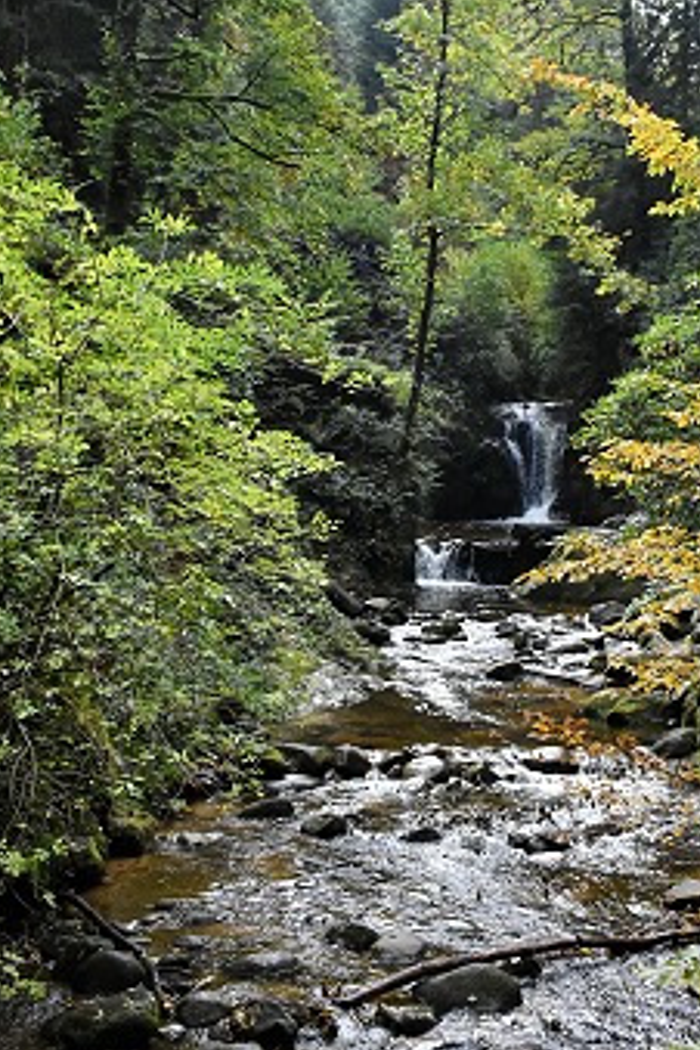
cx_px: 432
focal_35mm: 47
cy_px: 407
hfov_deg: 28.6
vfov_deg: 41.7
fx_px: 1371
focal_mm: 24
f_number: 9
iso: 3200
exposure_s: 1/1250
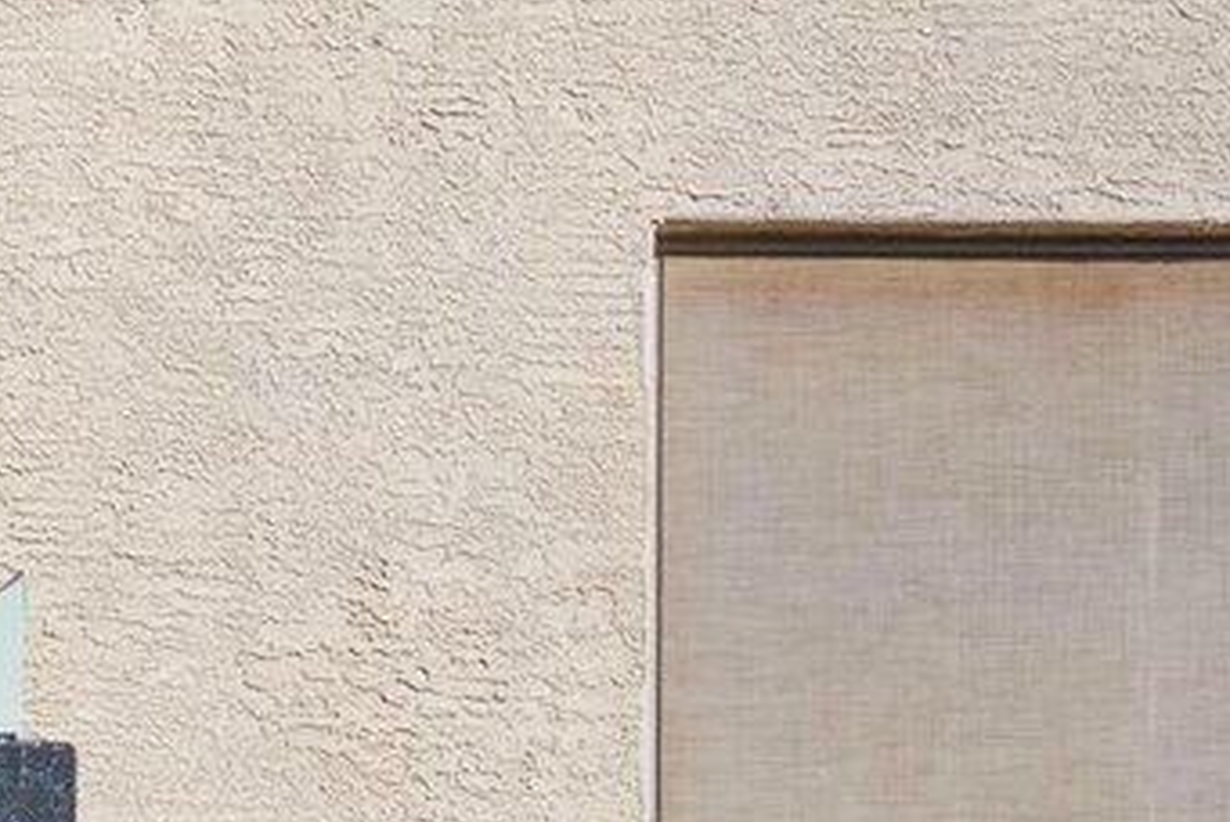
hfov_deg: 20.1
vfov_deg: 15.4
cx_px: -718
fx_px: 2872
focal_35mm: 84
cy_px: 1134
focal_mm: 14
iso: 500
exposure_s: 1/800
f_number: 16
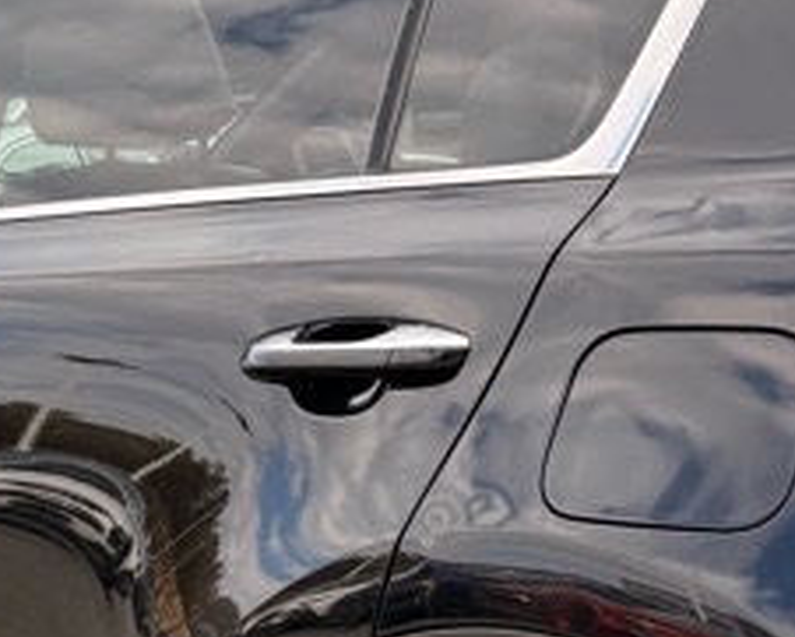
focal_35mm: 106
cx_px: 514
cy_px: 605
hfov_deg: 18.1
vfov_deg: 14.4
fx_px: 2495
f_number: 1.78
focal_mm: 6.76
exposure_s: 1/1005
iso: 100
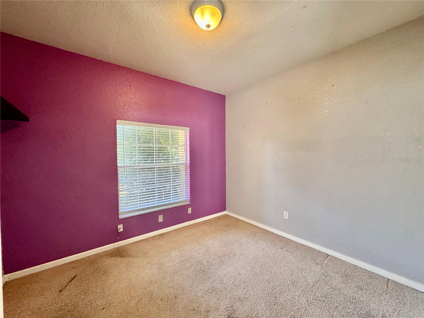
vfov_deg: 85.7
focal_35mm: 14
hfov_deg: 102.1
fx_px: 171
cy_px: 159
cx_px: 212
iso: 250
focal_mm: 2.22
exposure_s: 1/120
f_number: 2.2
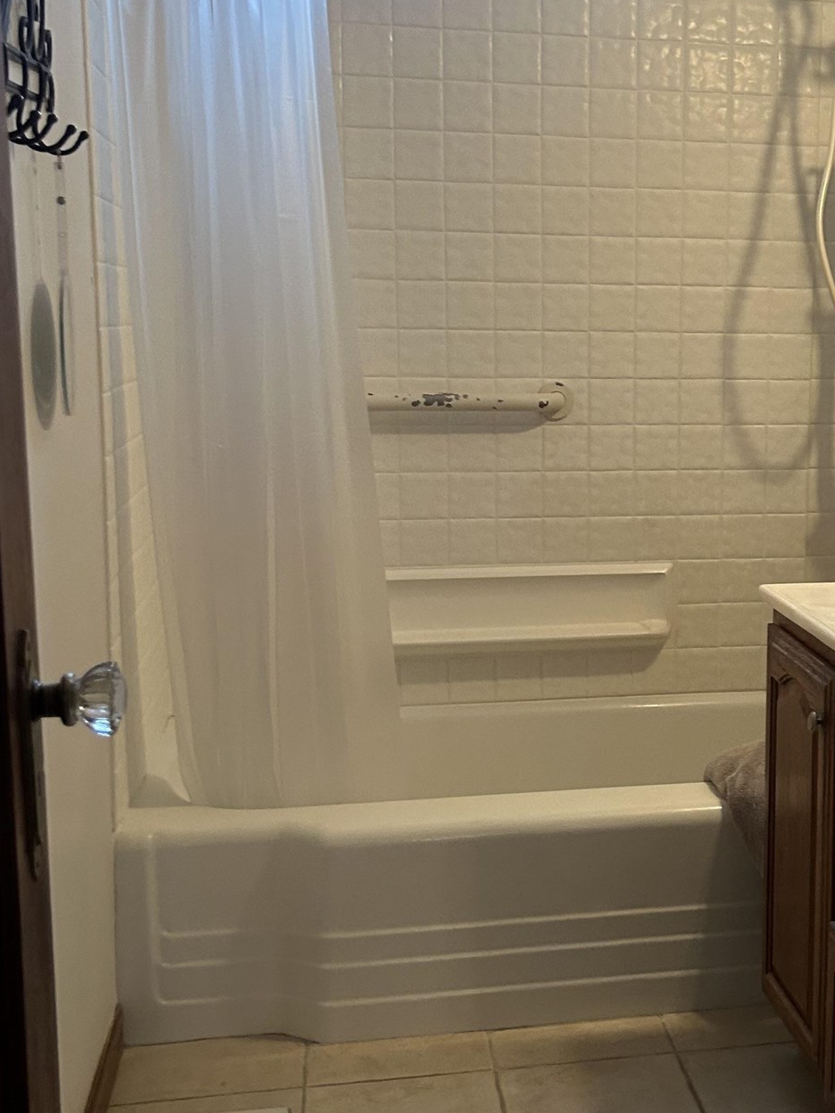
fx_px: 1544
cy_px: 519
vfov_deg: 39.6
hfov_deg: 29.4
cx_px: 701
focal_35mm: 48
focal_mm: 5.7
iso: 250
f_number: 1.5
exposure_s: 1/60
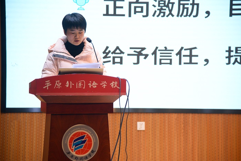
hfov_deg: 18.6
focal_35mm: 110
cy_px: 80
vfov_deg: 12.5
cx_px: 120
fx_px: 736
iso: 1600
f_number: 4
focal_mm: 110
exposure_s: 1/400
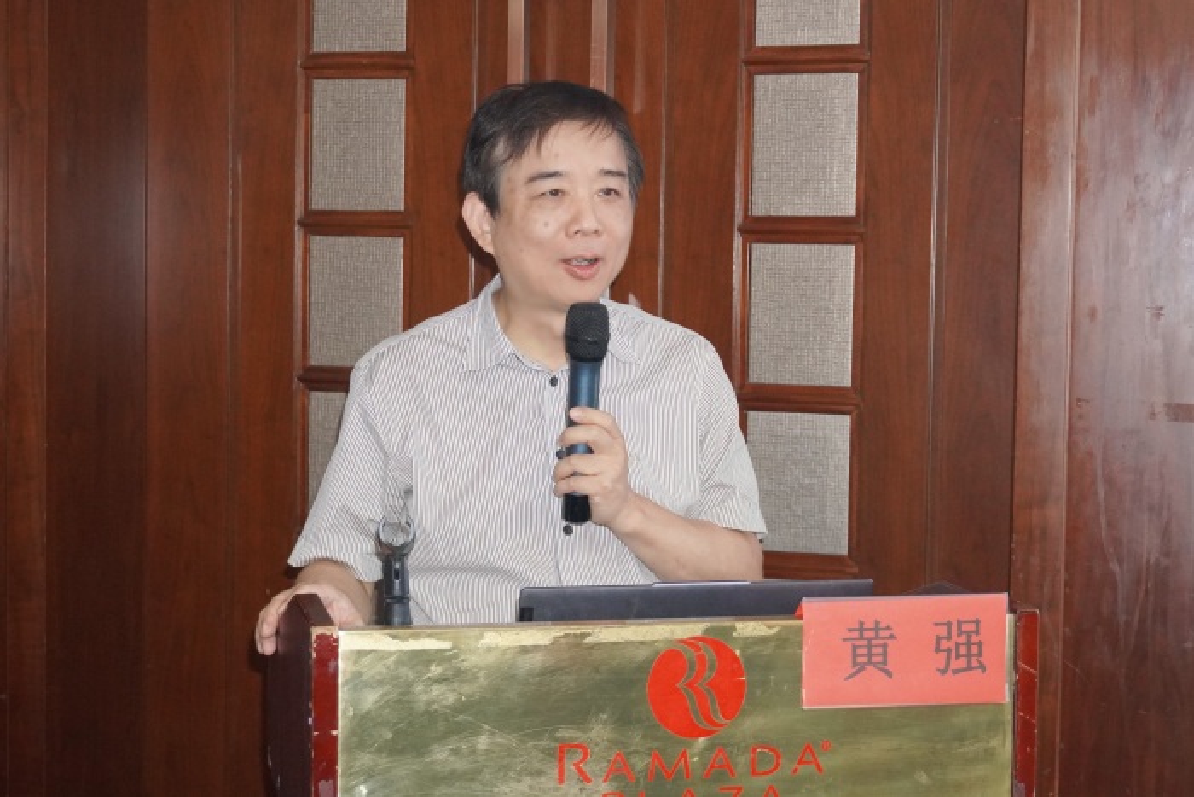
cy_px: 398
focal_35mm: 52
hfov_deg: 37.8
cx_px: 597
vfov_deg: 25.8
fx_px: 1741
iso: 3200
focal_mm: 35
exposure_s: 1/100
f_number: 5.6
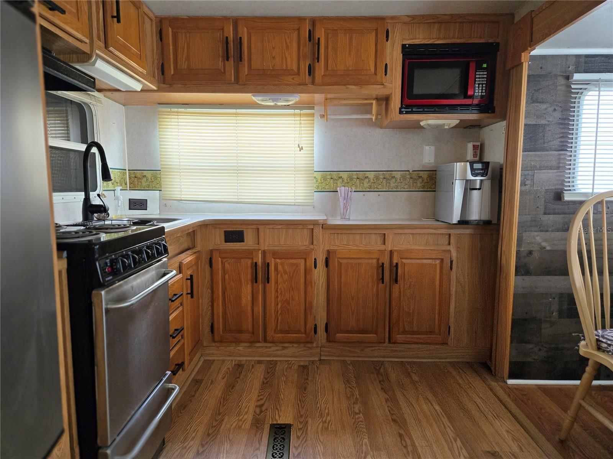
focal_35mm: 23
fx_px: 407
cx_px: 306
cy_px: 230
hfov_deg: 73.9
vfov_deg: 58.9
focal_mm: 5.4
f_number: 1.8
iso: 500
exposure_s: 1/240
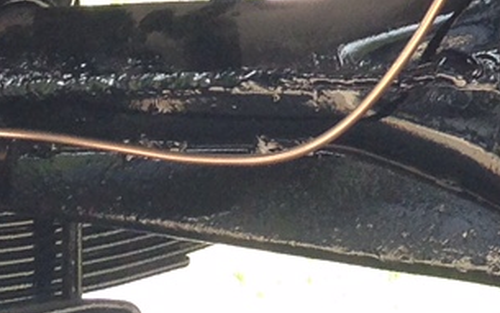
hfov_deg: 10.9
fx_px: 2550
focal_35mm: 187
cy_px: -206
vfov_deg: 6.9
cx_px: 689
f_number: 2.4
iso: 80
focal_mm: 4.12
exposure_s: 1/120
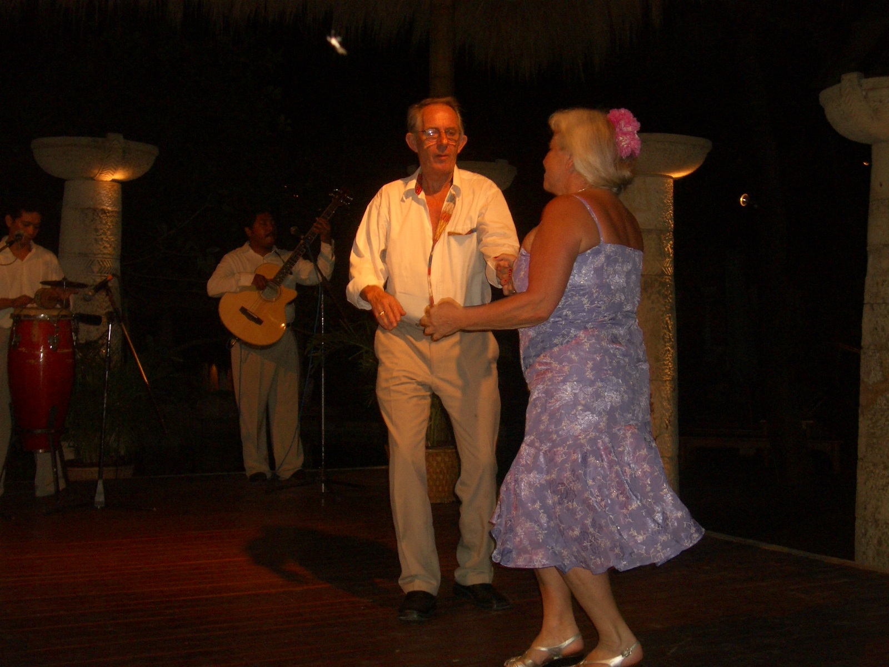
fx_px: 1258
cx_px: 444
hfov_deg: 38.9
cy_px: 334
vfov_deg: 29.7
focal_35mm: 49
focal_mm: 8.2
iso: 100
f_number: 3.1
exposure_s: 1/60
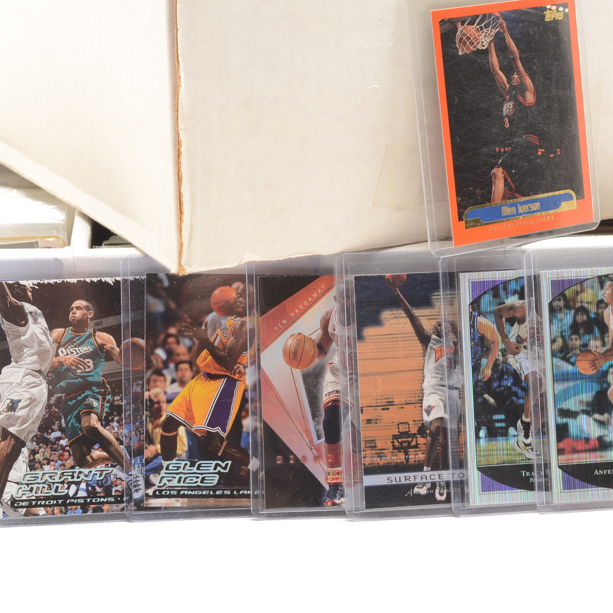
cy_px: 305
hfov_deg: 18.7
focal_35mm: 93
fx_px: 1863
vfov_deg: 18.7
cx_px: 313
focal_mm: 48
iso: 100
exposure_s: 1/160
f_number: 16
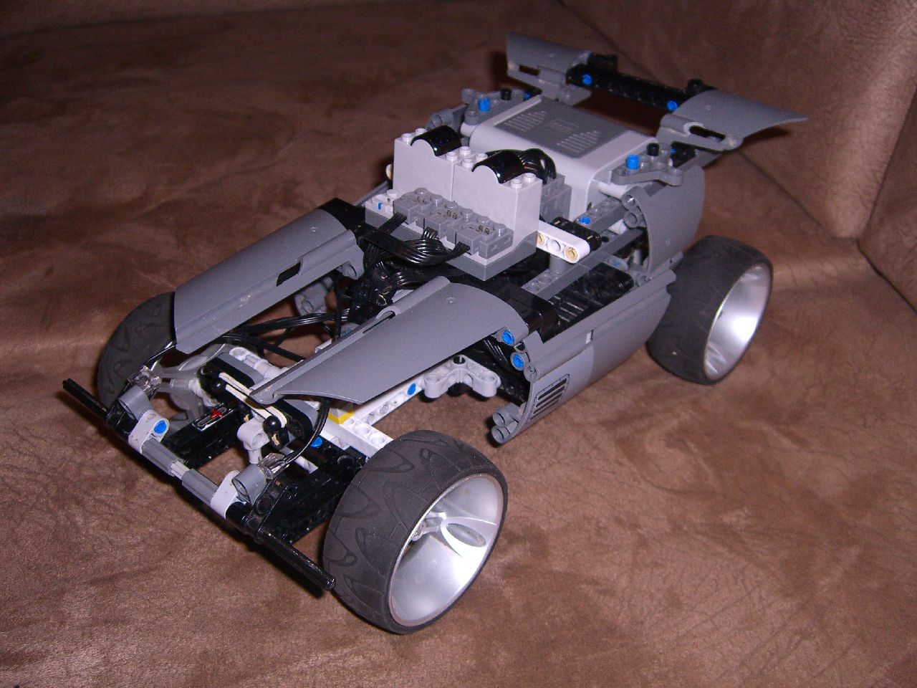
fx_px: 1007
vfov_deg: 37.7
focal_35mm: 38
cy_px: 344
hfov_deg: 49.0
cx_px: 458
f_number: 2.8
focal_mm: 7.9
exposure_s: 1/60
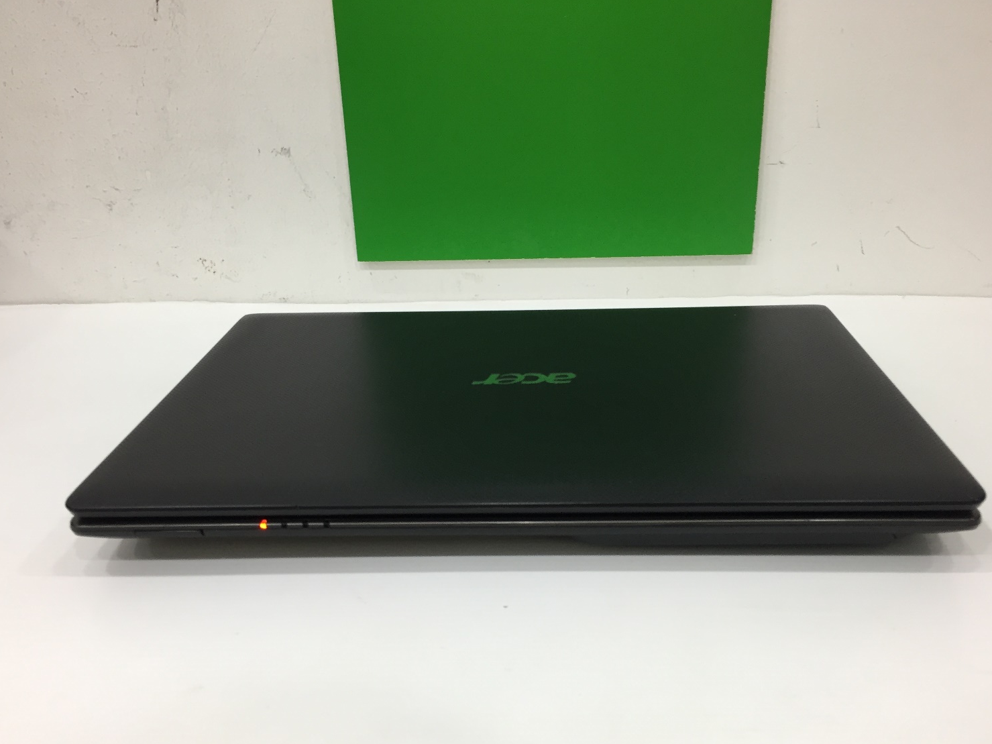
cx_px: 513
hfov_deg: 56.8
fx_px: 917
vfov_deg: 44.1
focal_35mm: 32
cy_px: 404
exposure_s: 1/33
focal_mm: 4.15
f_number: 2.2
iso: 80
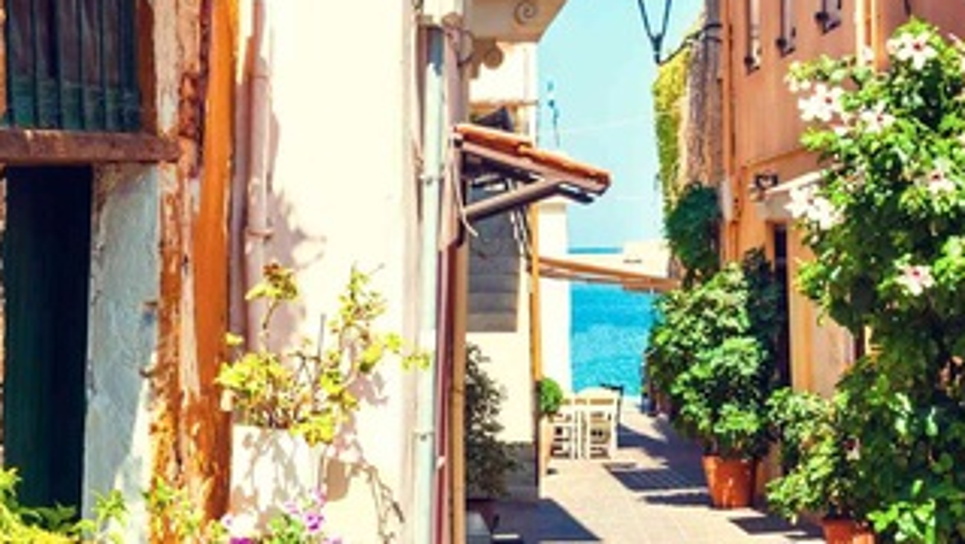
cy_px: 163
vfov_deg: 16.3
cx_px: 514
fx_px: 1895
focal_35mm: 74
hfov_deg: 28.6
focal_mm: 31
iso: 160
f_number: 13
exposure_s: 1/160
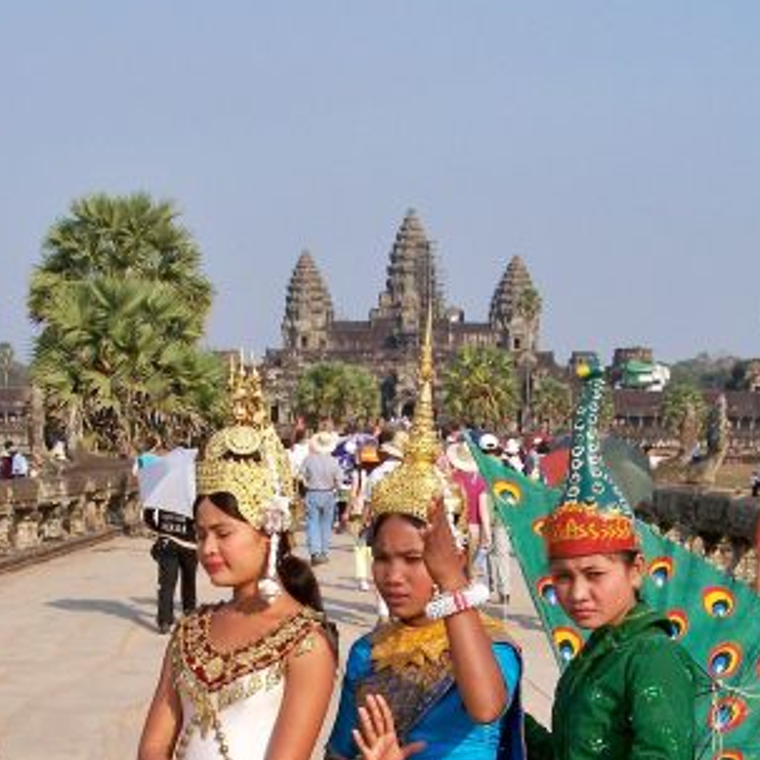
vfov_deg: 22.1
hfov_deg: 22.4
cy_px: 647
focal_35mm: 77
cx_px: 291
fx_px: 1913
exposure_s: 1/800
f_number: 4
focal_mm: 5.85
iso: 100
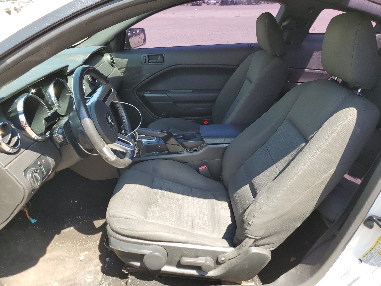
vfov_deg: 53.1
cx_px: 190
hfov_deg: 67.3
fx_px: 286
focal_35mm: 26
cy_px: 143
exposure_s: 1/400
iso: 50
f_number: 1.5
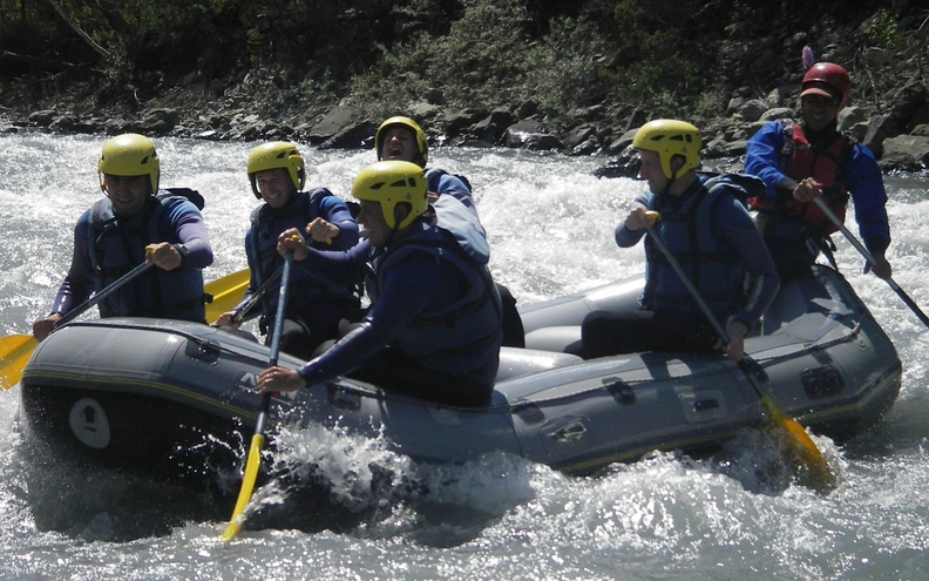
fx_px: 3089
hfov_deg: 17.1
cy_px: 257
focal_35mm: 122
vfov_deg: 10.7
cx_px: 468
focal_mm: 18.9
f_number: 4
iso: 50
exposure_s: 1/640
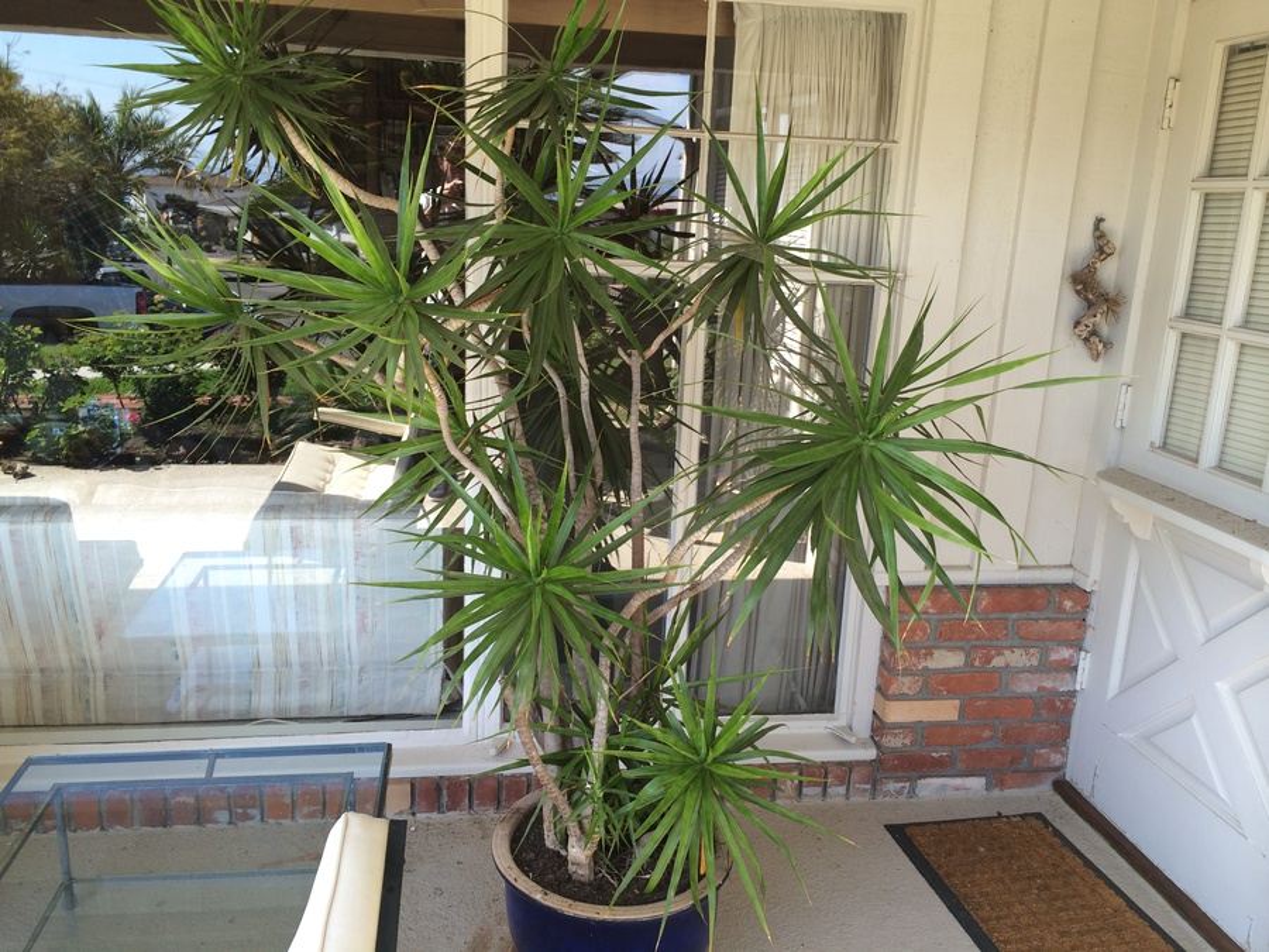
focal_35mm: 30
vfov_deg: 46.8
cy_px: 476
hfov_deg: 60.0
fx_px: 1100
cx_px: 634
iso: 32
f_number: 2.2
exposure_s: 1/134
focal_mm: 4.12
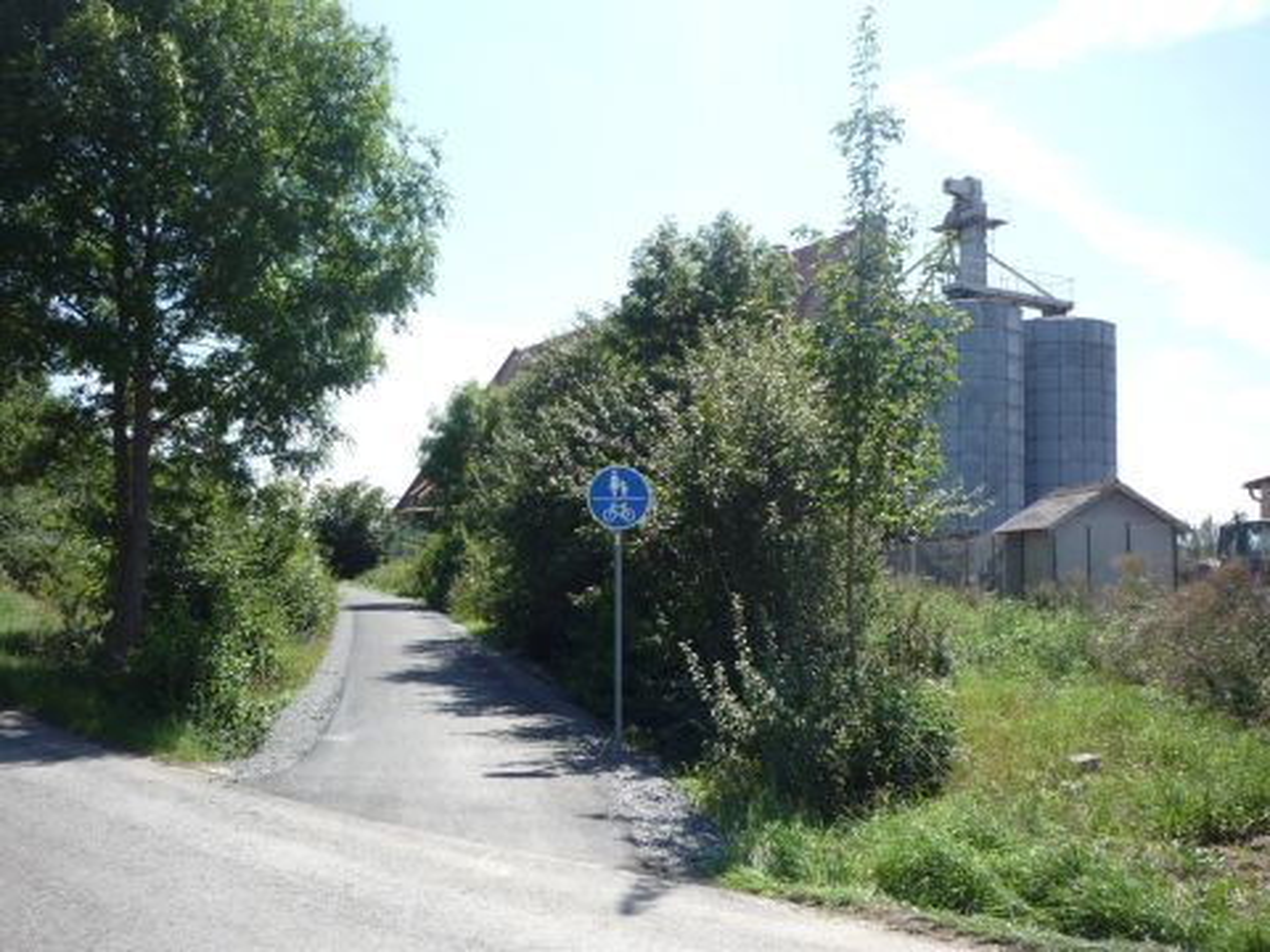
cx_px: 635
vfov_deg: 44.2
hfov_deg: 56.8
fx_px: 1174
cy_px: 476
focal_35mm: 32
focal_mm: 5.2
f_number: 4
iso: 100
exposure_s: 1/400
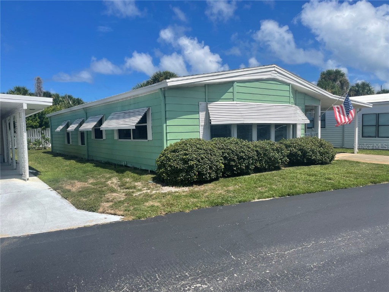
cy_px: 146
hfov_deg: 67.3
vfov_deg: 53.1
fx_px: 292
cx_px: 194
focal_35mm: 26
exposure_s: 1/5291
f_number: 1.6
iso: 32
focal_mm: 4.2
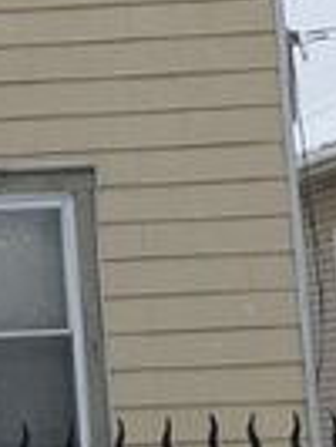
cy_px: 294
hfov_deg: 11.1
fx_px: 1551
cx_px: -363
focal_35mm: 120
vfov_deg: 16.4
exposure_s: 1/264
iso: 29
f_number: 1.7
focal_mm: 4.53
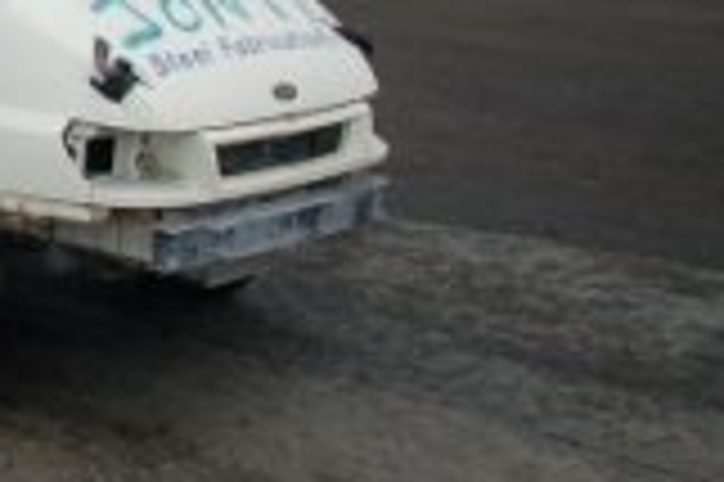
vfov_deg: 8.7
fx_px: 3114
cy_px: -158
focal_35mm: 155
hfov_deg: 12.1
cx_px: -630
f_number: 4.2
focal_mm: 26
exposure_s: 1/1000
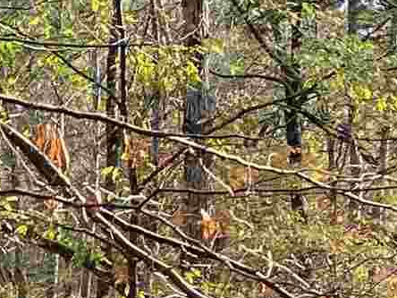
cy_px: 597
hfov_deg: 10.5
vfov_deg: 7.9
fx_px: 2064
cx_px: -228
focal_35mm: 180
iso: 32
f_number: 1.8
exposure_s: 1/273
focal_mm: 4.25
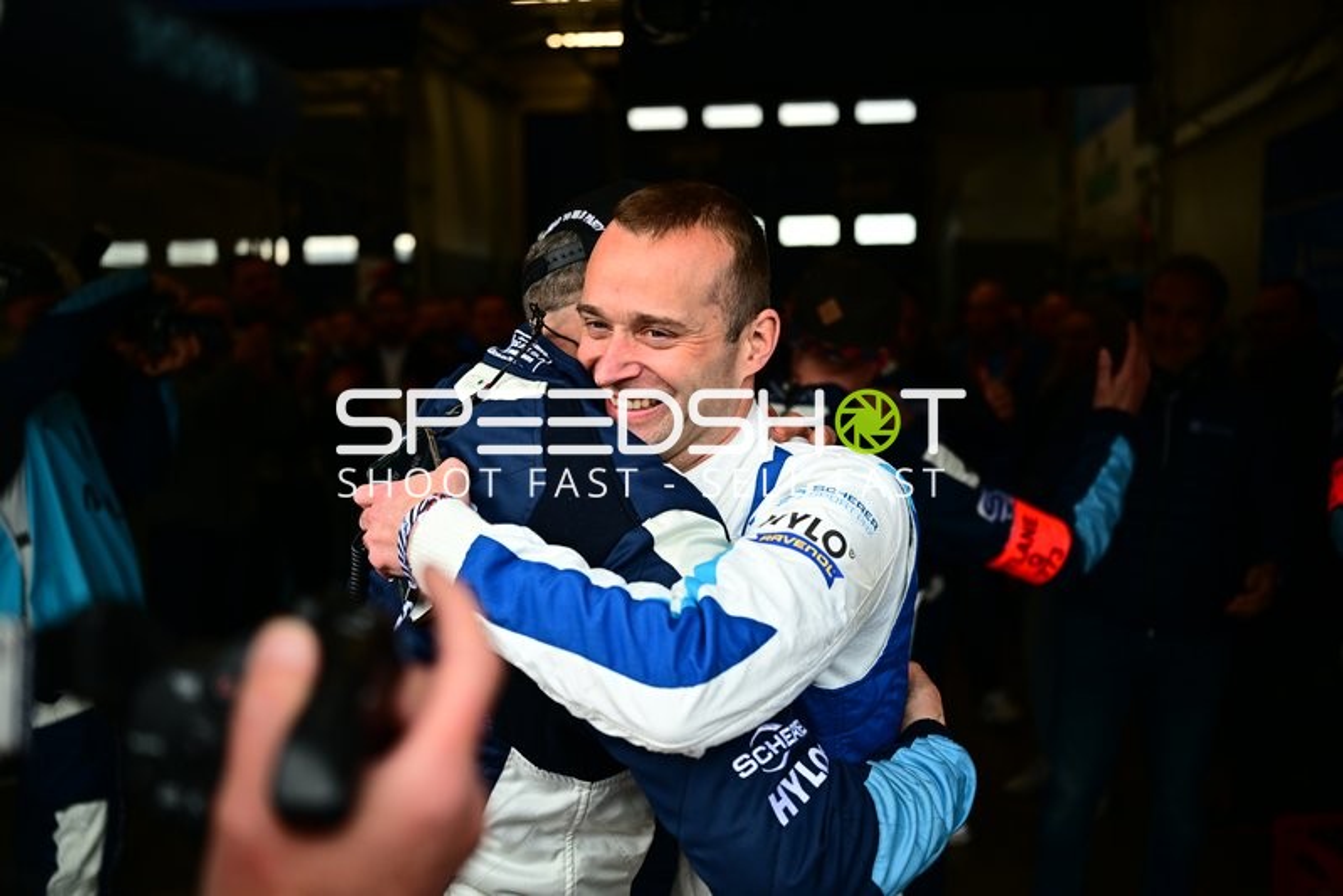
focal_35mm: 38
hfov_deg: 50.7
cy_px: 448
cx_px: 672
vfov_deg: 35.1
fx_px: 1418
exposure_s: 1/640
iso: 280
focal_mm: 38
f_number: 2.8
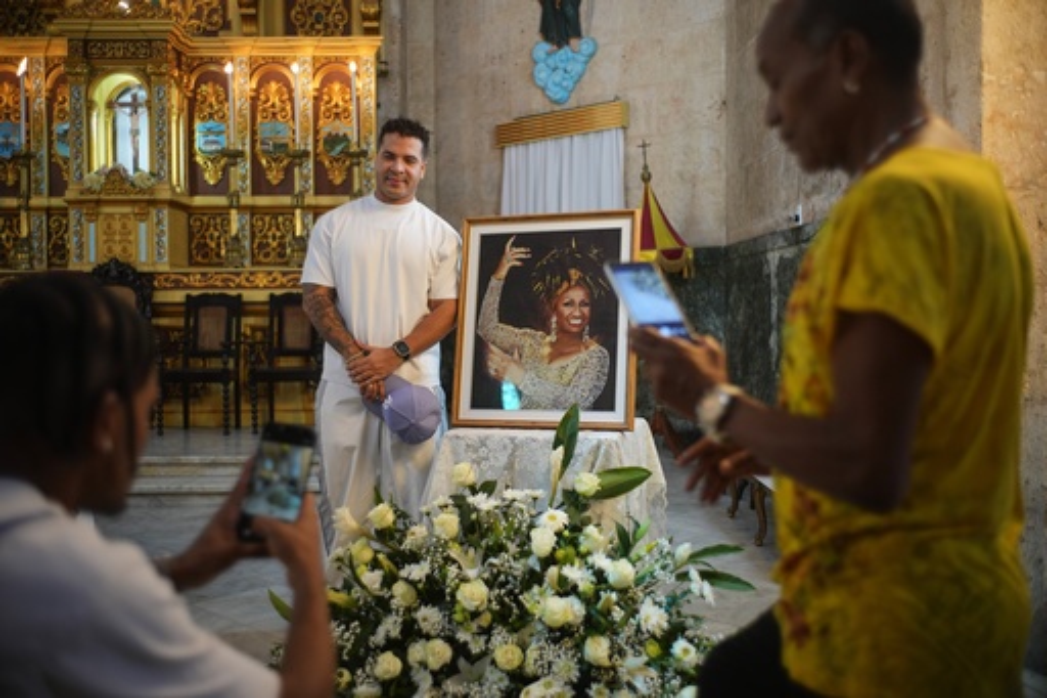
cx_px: 524
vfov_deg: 27.0
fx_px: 1454
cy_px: 349
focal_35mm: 50
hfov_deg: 39.6
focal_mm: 50
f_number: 2
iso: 500
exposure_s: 1/125
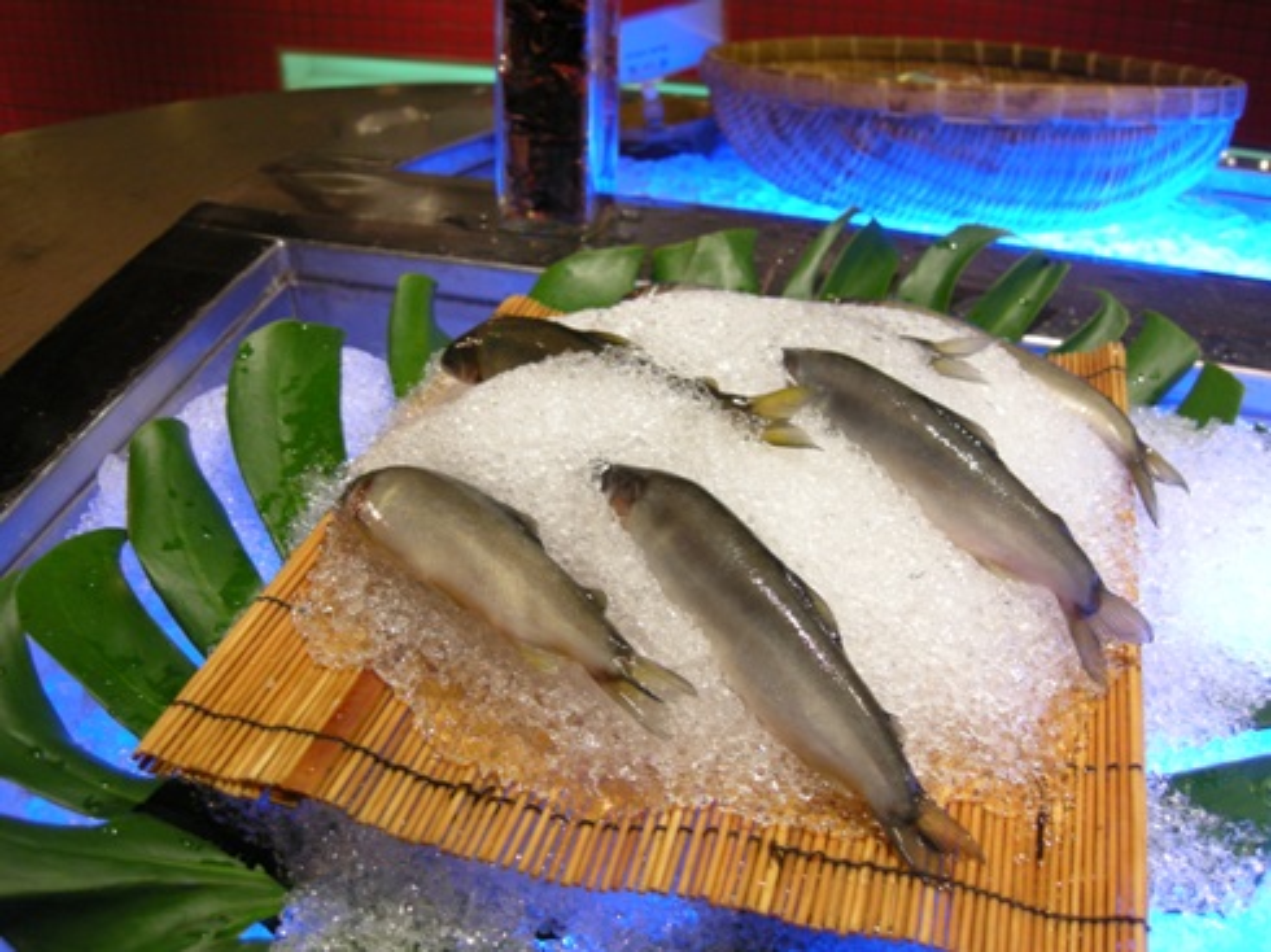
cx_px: 636
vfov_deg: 40.7
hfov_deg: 52.6
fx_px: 1284
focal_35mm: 35
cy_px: 476
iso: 200
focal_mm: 7.5
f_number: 2.7
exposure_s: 1/15
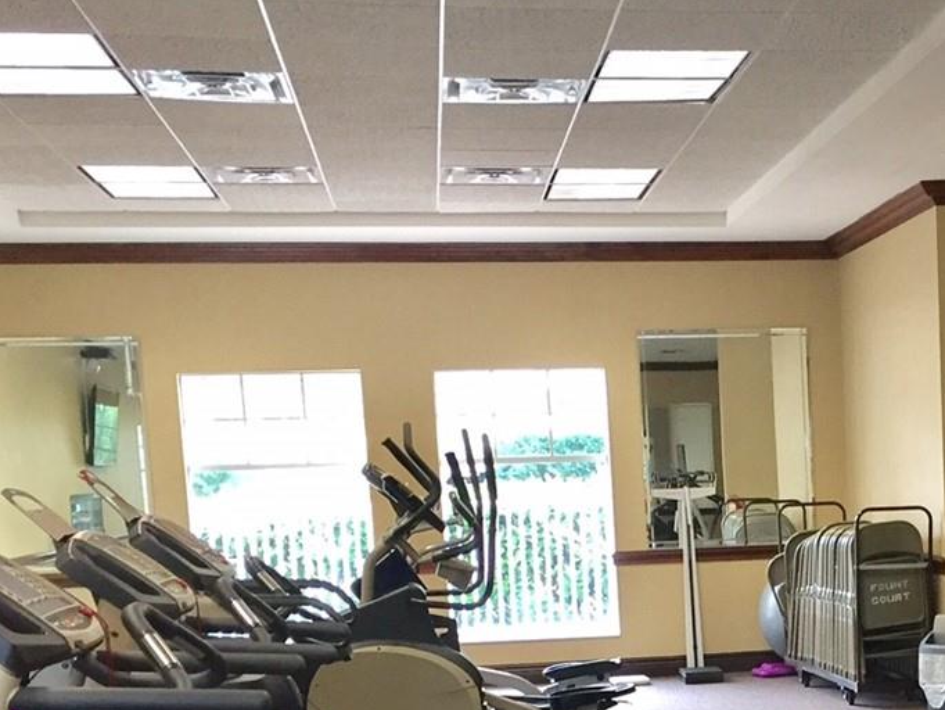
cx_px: 863
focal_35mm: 68
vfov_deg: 20.8
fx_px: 1857
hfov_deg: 27.5
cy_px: 738
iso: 100
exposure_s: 1/30
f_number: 2.2
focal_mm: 4.15
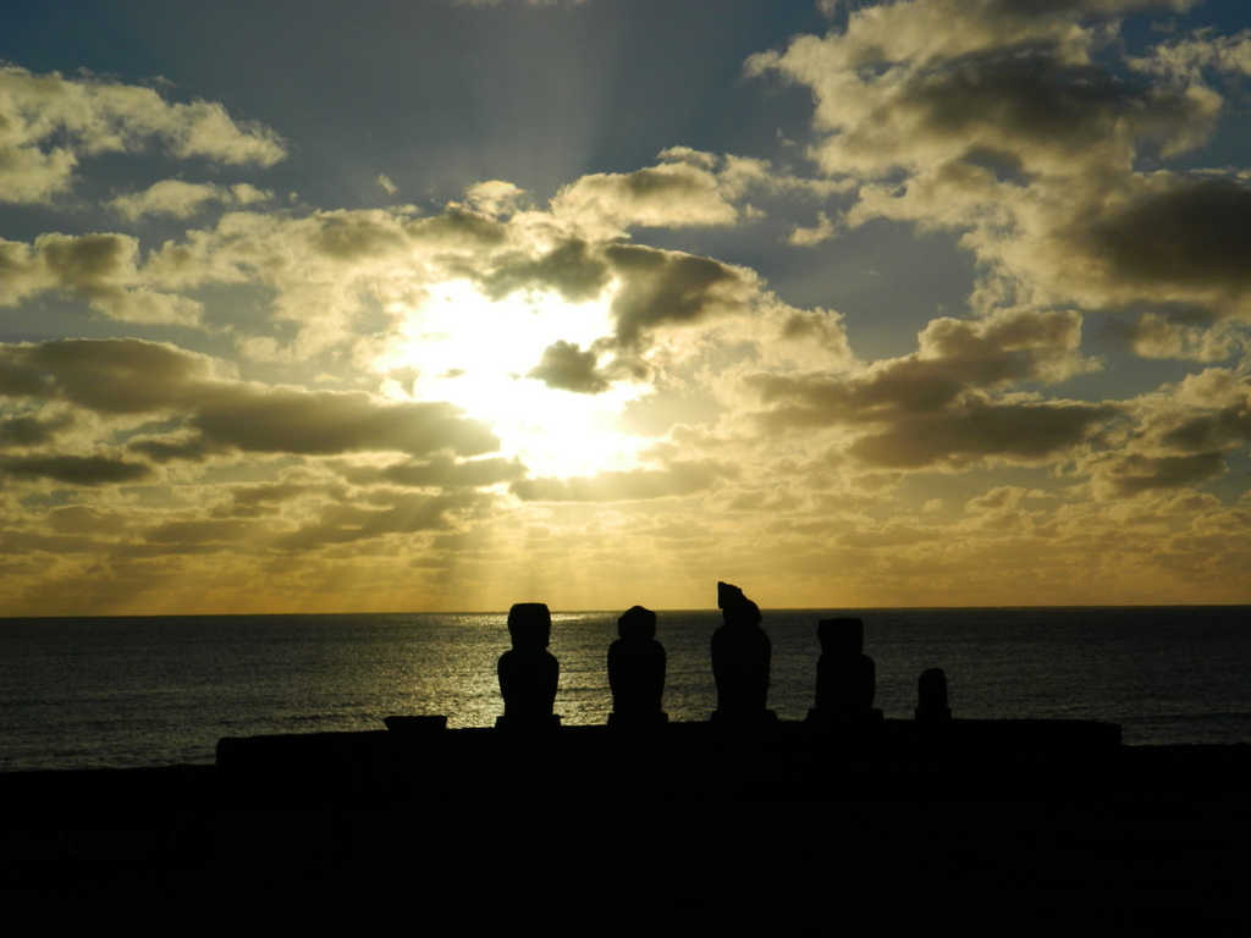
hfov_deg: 27.8
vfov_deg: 21.0
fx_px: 2530
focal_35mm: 70
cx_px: 626
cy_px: 469
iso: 80
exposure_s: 1/500
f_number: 11.4
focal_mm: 12.6
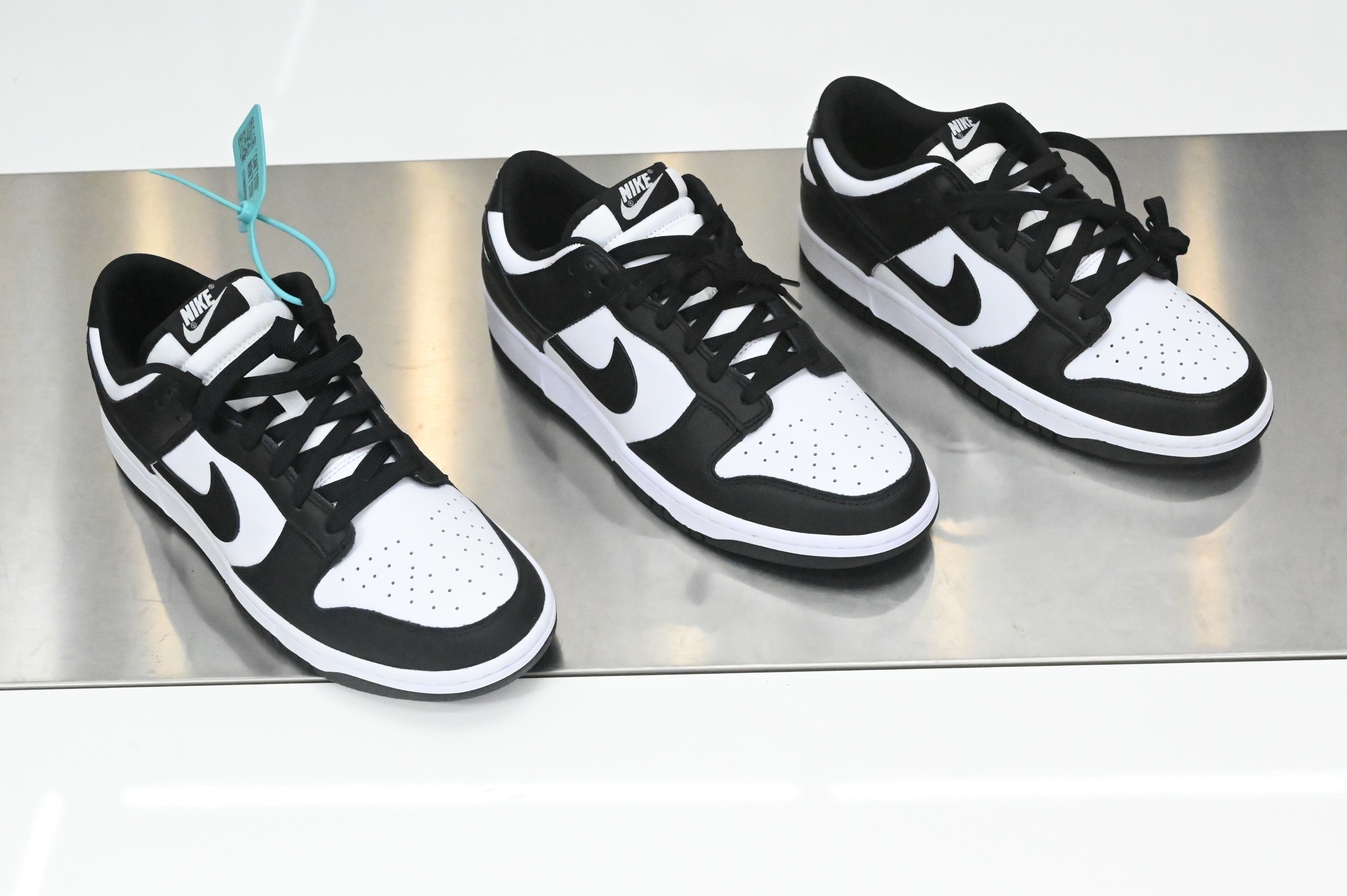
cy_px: 448
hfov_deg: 42.8
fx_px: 1720
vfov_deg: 29.2
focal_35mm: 46
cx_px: 674
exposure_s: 1/3200
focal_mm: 46
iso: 32000
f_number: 9
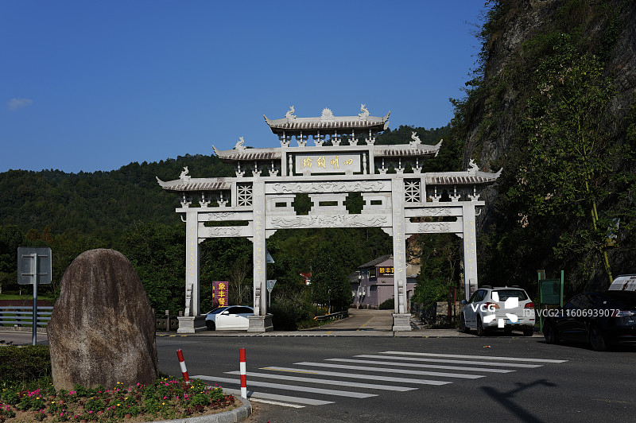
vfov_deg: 31.1
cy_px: 212
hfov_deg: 45.5
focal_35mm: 43
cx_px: 318
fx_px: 759
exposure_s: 1/500
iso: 100
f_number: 8
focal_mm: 43
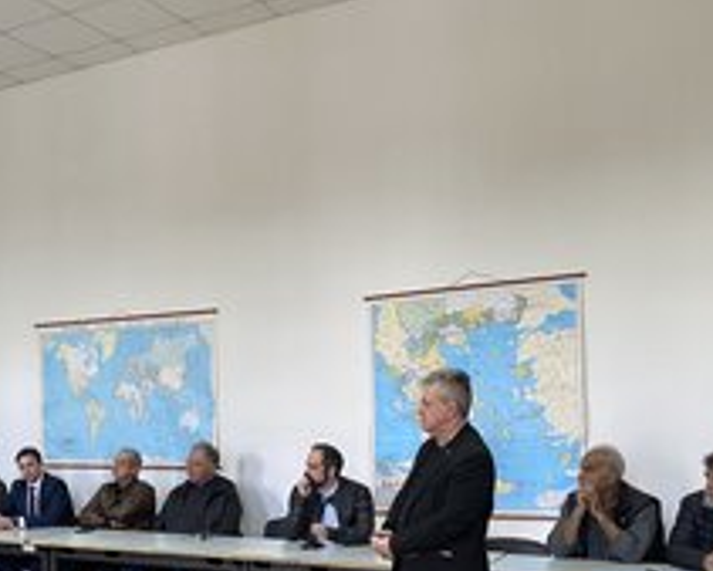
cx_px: 198
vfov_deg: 32.7
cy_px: 441
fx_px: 950
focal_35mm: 45
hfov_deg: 40.2
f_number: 1.8
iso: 80
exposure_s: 1/50
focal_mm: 4.25
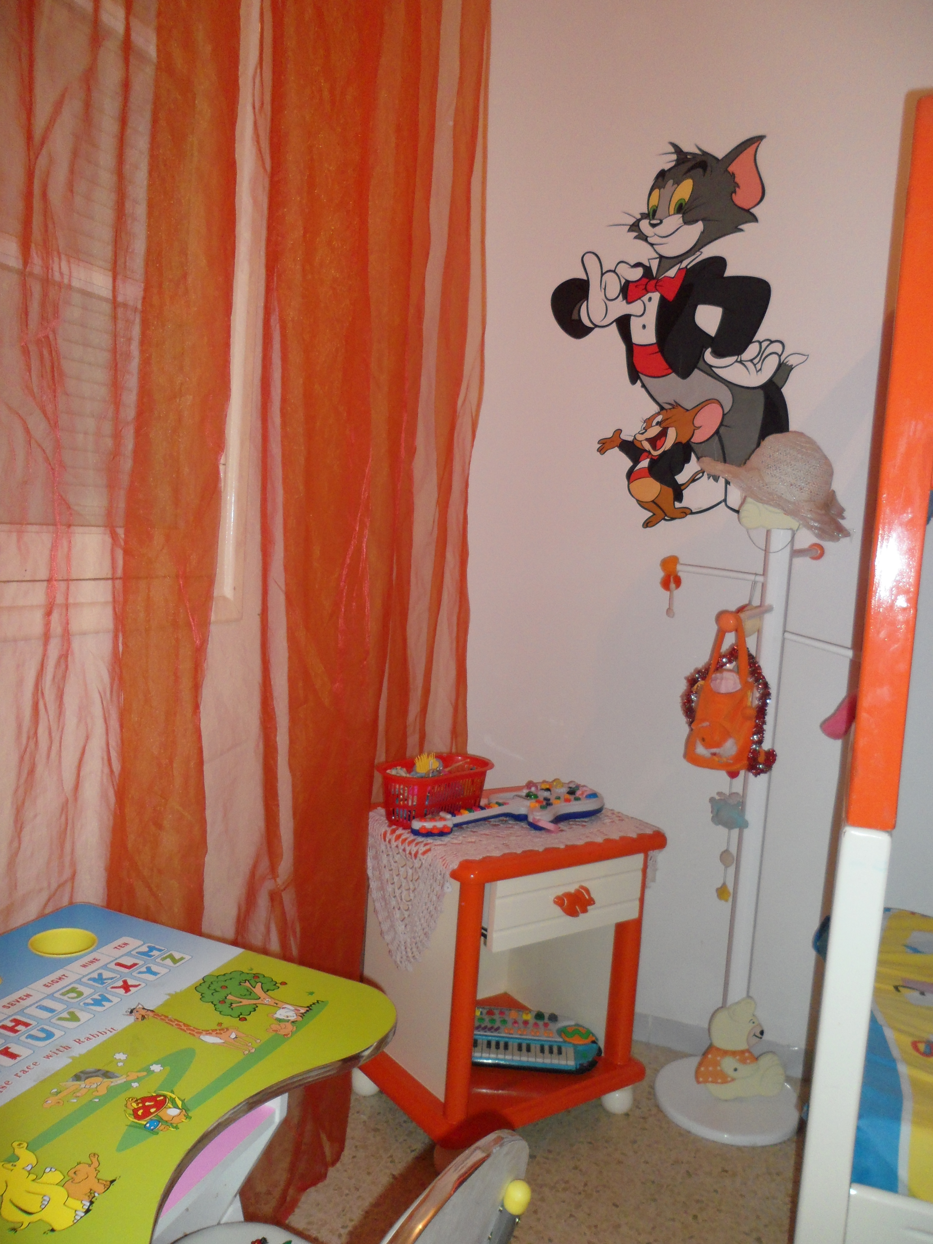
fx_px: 970
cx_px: 466
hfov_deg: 51.4
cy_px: 622
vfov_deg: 65.3
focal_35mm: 27
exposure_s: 1/45
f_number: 3.5
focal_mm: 4.9
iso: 200
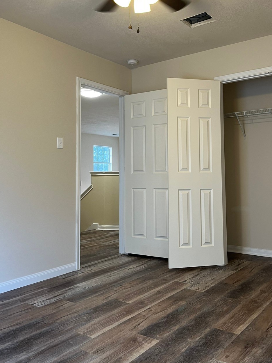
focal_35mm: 32
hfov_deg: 43.9
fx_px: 335
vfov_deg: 56.5
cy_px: 149
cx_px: 165
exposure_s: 1/60
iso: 100
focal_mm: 5.1
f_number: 1.6
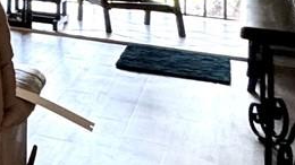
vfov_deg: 11.9
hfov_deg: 14.4
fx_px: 735
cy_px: -129
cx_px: -424
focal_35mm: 94
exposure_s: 1/120
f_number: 2.2
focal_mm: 2.22
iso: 250
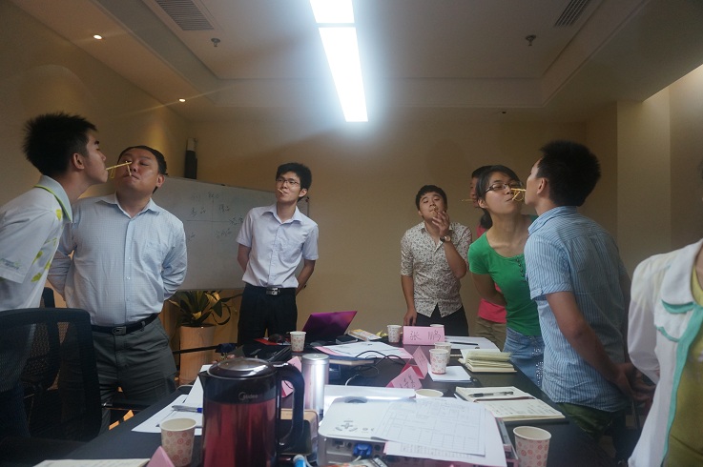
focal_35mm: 24
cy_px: 234
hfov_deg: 73.8
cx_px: 352
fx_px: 468
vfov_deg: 53.0
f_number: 4
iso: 500
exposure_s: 1/60
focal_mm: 16
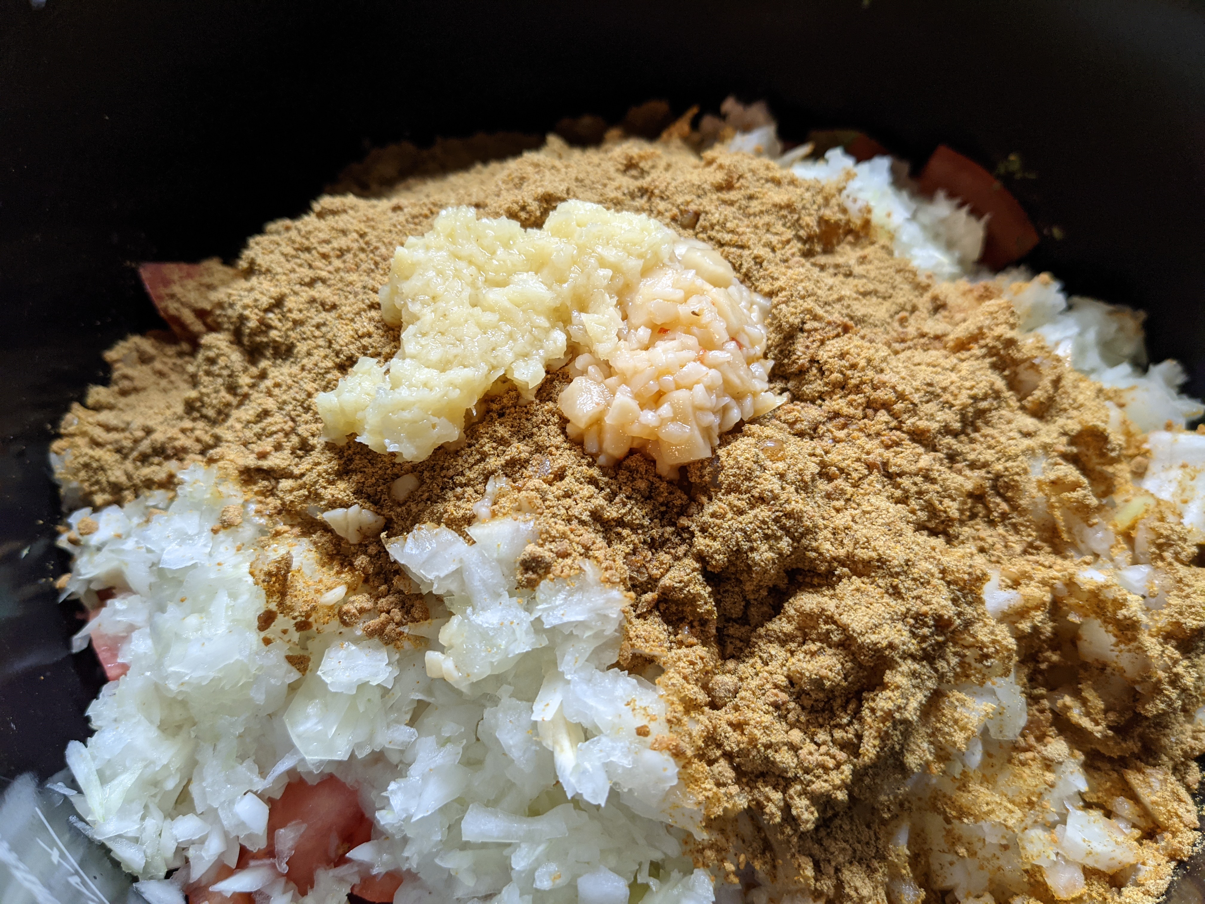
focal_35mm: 27
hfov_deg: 65.3
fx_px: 940
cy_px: 452
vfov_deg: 51.4
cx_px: 602
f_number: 1.73
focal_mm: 4.38
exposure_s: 1/23.8
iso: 100
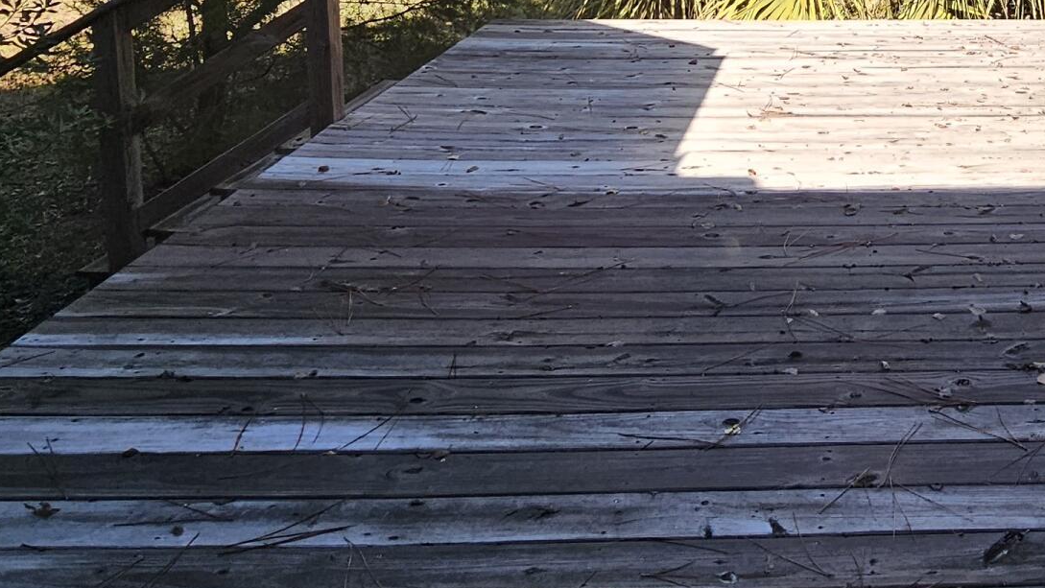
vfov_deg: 26.1
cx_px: 958
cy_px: -168
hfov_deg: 46.2
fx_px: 1081
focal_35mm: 39
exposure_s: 1/317
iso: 50
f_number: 2.2
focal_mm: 2.2
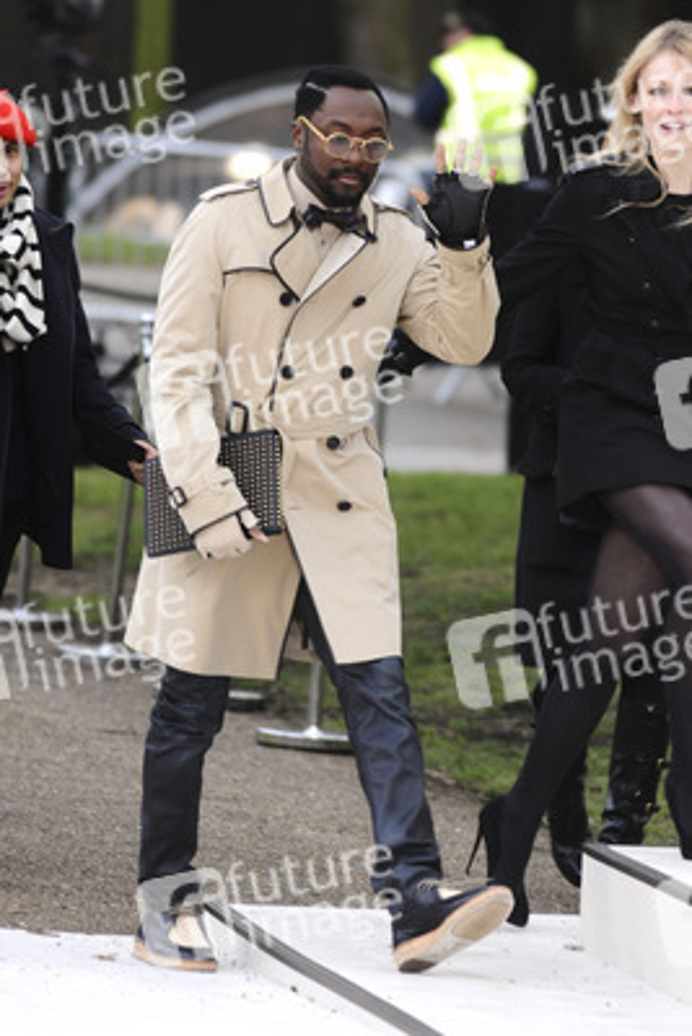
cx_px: 346
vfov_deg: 6.9
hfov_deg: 4.6
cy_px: 518
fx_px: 8642
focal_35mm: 300
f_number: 4
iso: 320
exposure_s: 1/250
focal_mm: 200
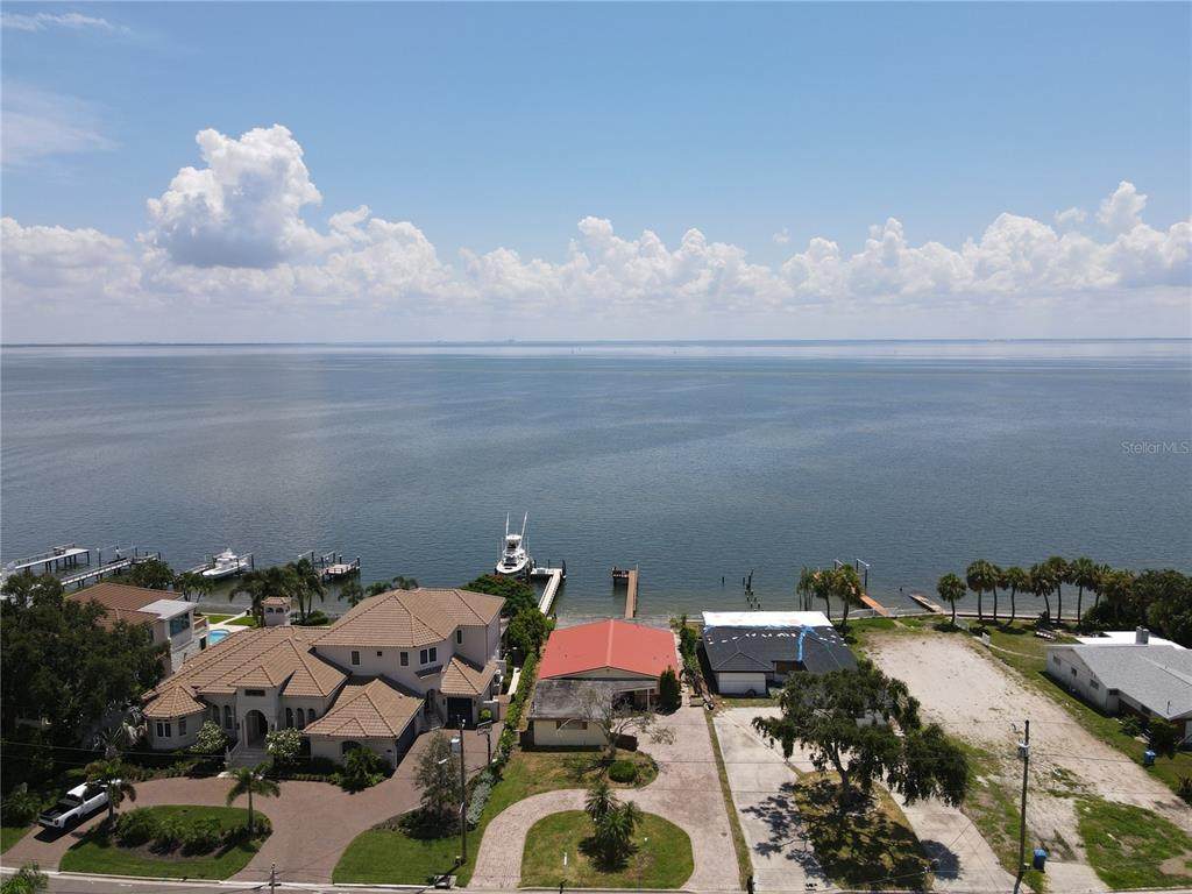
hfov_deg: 71.6
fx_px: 826
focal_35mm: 24
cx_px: 596
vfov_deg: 56.8
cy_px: 447
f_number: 2.8
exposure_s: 1/1000
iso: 110
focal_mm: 4.5
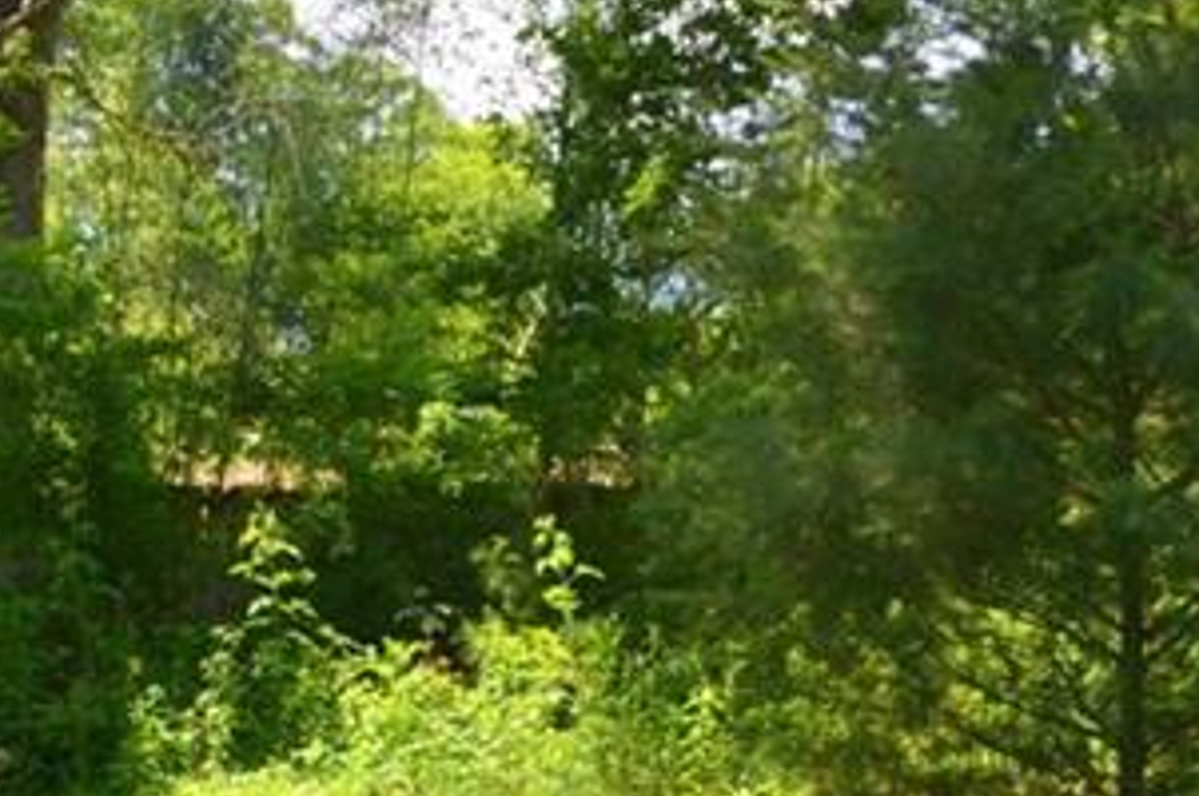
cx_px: 0
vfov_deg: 14.7
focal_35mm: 92
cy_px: 56
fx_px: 3061
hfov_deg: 21.4
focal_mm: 18
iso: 100
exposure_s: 1/200
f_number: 5
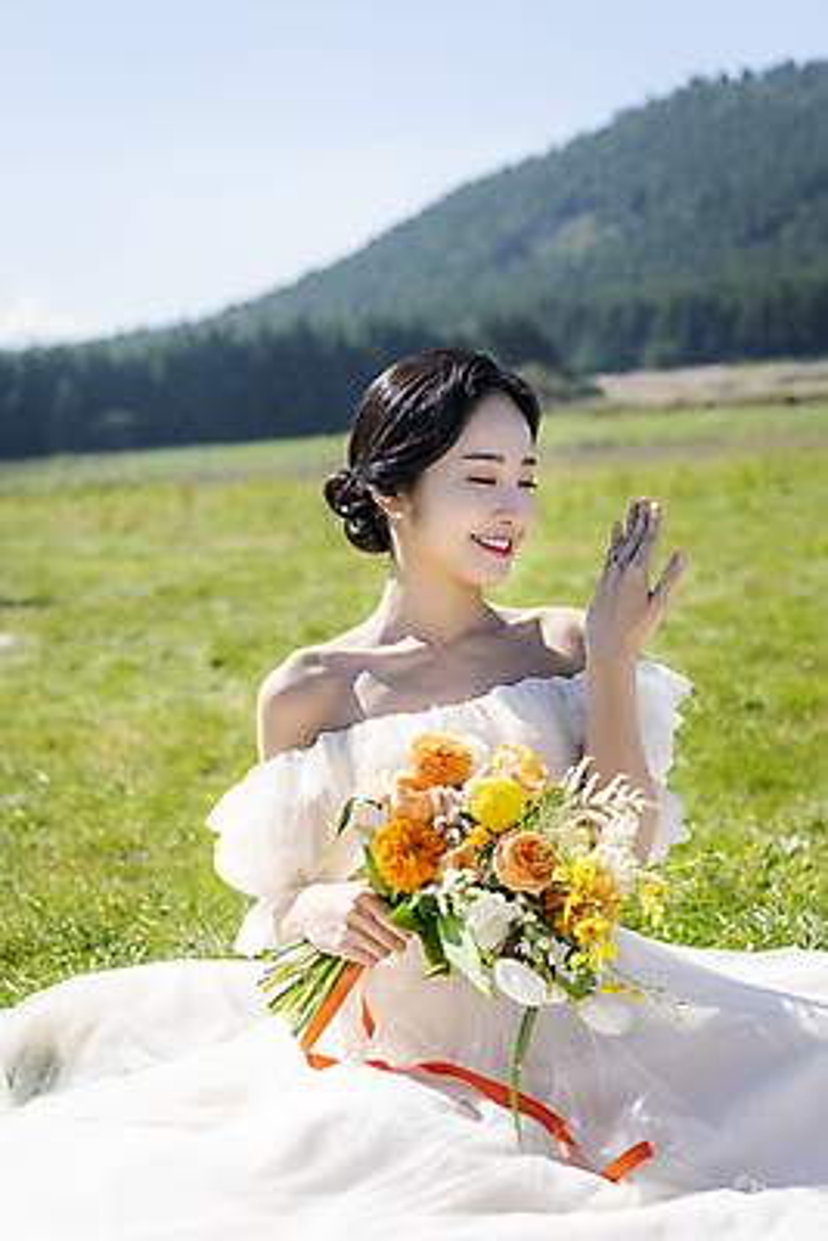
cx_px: 414
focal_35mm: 70
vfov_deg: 28.8
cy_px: 620
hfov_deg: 19.5
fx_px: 2413
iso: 125
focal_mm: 70
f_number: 4.5
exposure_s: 1/800
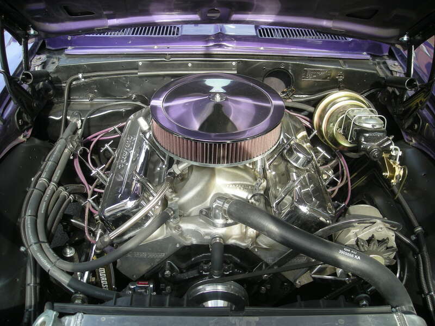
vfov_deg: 40.7
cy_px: 163
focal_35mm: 35
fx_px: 440
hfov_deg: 52.6
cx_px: 218
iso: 50
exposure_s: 1/107
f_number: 2.8
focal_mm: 5.7
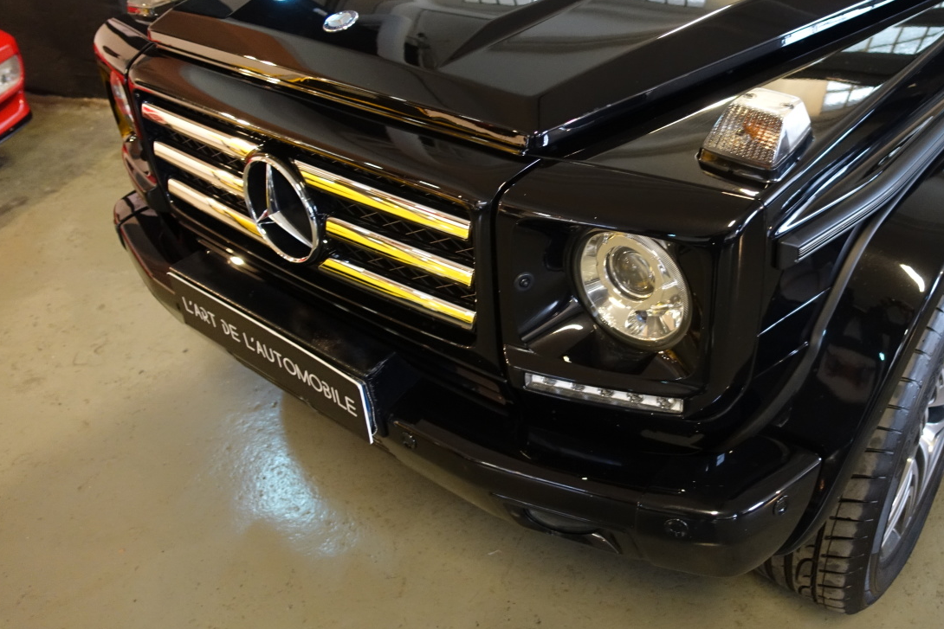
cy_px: 237
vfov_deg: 42.0
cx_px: 600
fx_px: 813
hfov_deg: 59.4
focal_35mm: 31
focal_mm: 8.8
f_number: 1.8
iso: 800
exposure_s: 1/30
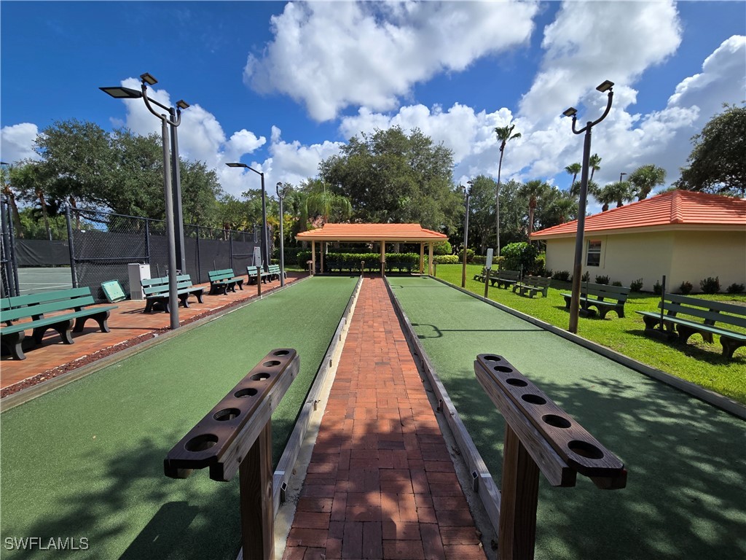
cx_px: 373
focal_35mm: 13
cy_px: 280
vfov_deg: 89.9
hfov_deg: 106.2
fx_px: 280
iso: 50
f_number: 2.2
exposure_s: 1/2752
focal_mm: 2.2
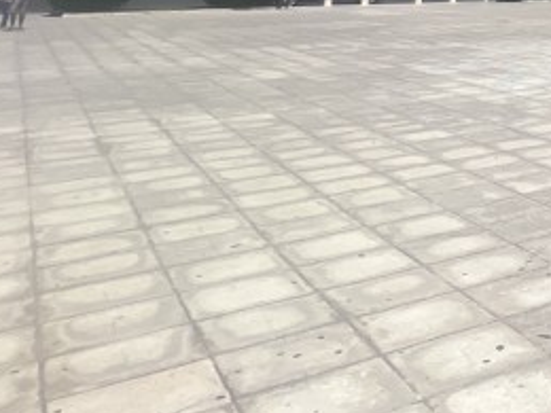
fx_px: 764
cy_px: -167
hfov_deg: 27.2
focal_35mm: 48
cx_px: 833
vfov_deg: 24.9
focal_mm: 1.57
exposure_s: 1/2950
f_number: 1.8
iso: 32
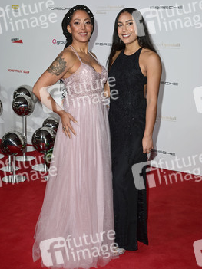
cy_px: 133
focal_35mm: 57
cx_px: 101
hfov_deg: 25.6
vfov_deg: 33.8
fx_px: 444
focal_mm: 52
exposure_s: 1/250
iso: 800
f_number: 5
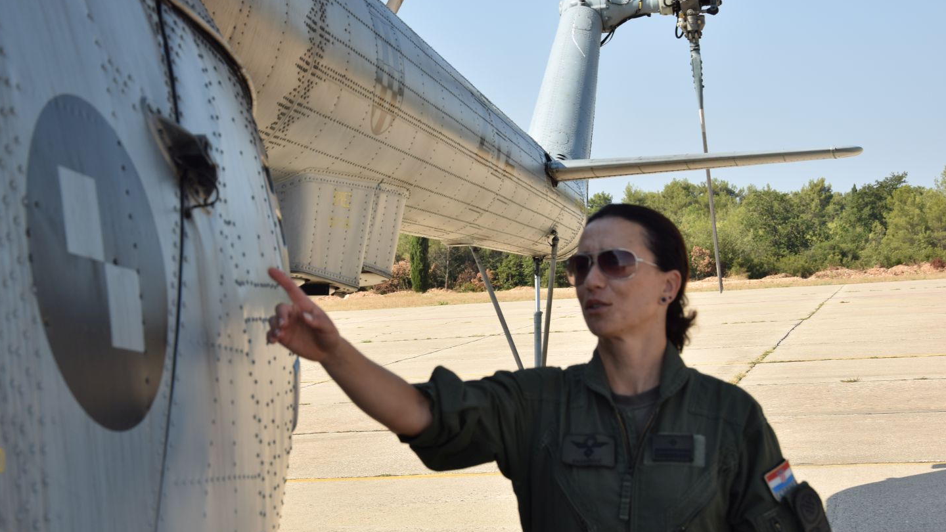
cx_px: 454
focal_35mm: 79
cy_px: 300
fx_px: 1971
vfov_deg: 15.4
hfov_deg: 27.0
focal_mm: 45
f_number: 8
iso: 100
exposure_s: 1/250
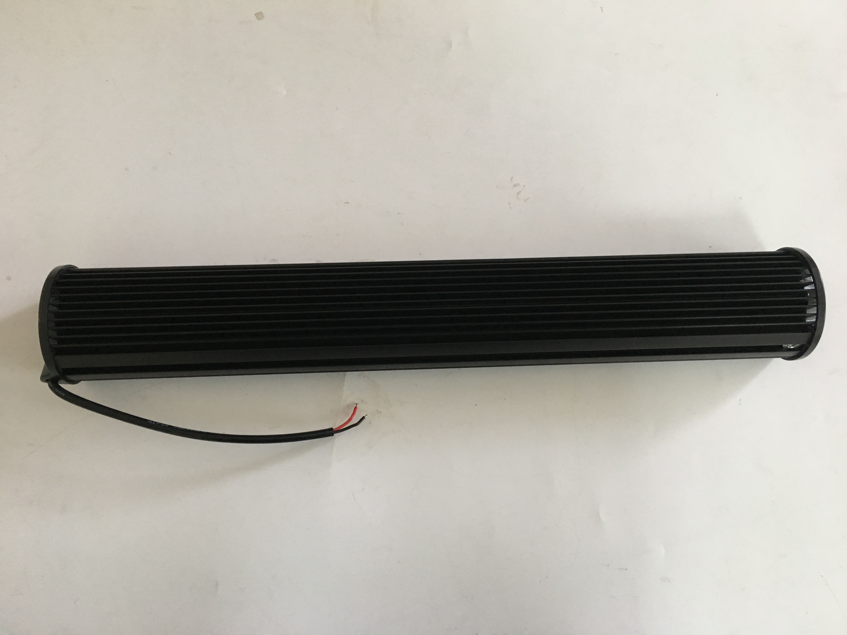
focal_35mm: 29
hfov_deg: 61.7
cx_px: 424
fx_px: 710
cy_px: 318
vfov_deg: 48.2
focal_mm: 4.15
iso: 125
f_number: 2.2
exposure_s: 1/33
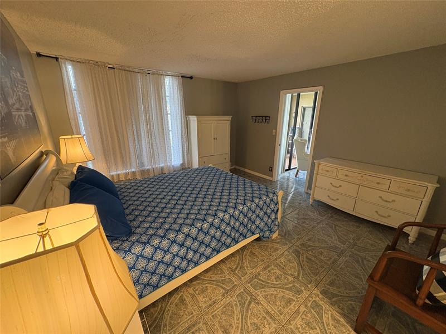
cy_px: 167
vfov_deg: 85.7
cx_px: 223
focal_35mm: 14
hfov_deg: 102.1
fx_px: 180
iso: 400
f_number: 2.2
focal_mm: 2.22
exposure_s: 1/60
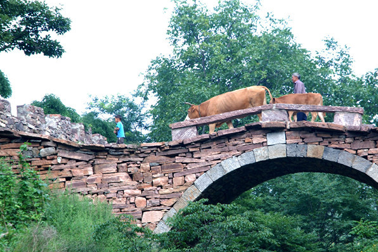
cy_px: 142
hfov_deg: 14.5
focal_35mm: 141
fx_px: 1481
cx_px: 223
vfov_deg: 9.7
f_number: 4.5
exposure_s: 1/125
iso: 400
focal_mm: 70
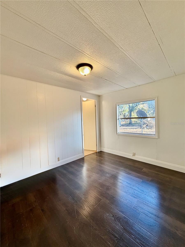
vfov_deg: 102.1
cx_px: 92
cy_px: 124
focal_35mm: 14
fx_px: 100
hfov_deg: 85.7
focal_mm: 2.22
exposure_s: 1/120
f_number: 2.2
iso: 160
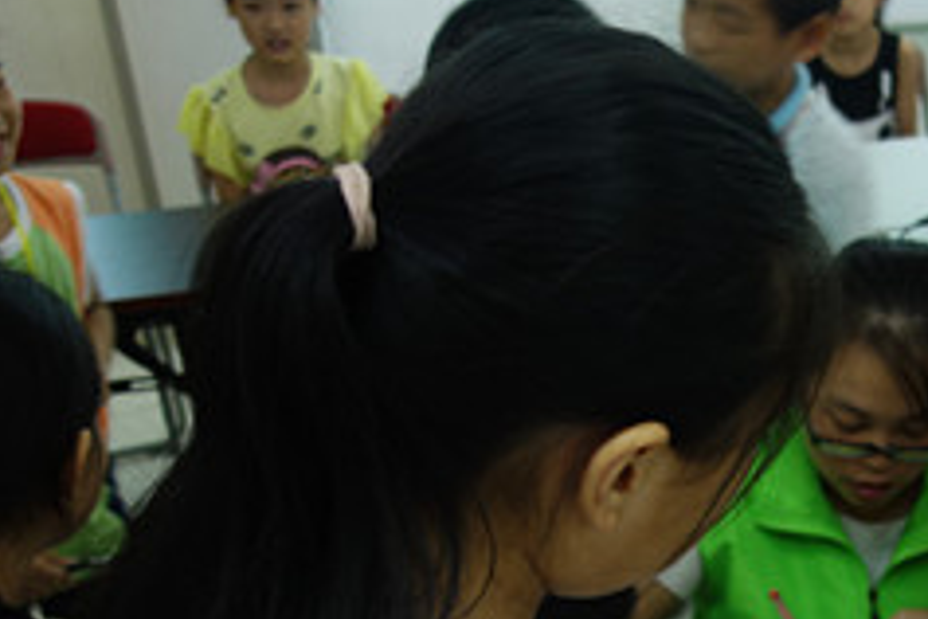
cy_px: 496
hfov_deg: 32.7
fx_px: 1521
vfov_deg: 22.7
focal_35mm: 59
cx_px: 787
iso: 200
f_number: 1.8
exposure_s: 1/30
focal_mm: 10.4
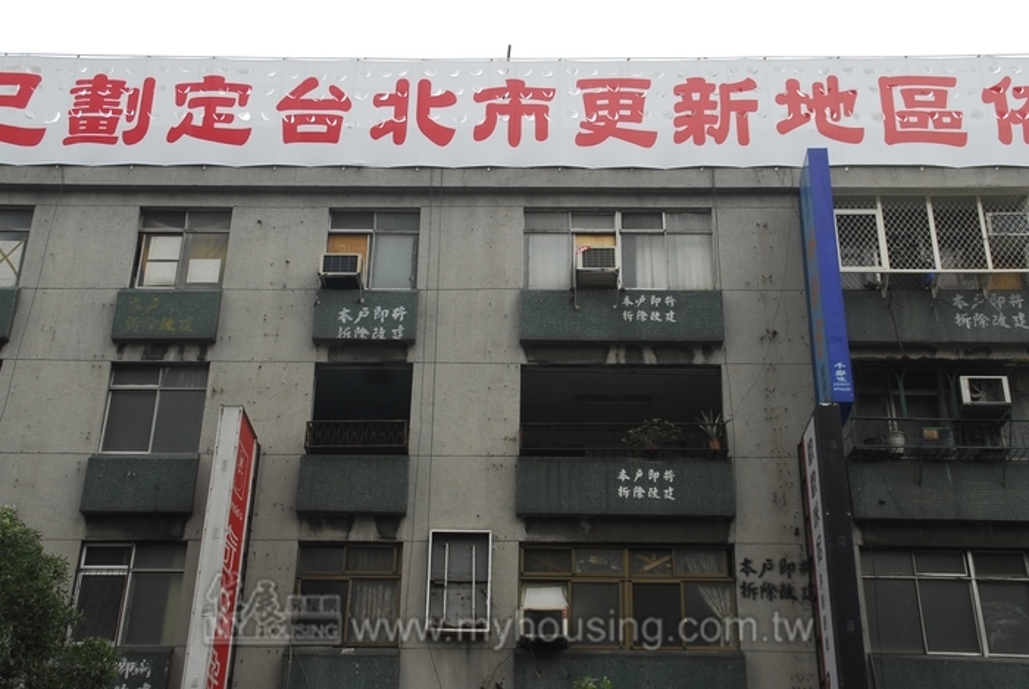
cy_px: 344
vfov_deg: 28.2
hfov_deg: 41.1
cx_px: 514
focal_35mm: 48
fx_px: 1374
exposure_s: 1/80
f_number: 7.1
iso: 100
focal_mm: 32
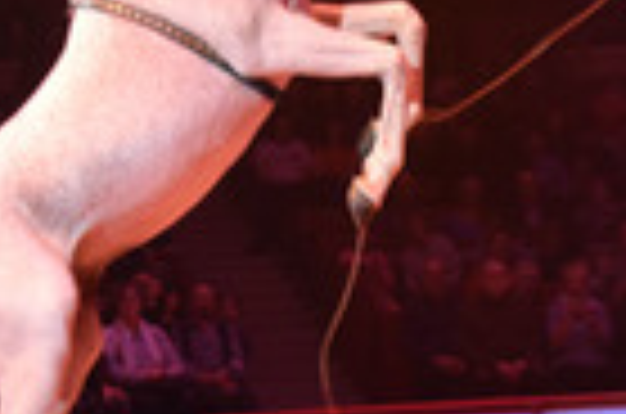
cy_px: 194
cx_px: 322
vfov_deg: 10.5
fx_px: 2255
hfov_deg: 15.8
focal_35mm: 130
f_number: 6.3
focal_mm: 40
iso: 2500
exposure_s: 1/60
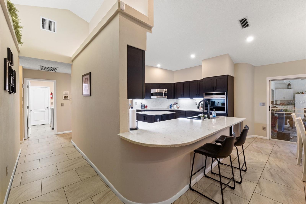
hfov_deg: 100.4
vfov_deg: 77.3
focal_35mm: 15
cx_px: 153
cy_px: 102
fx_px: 127
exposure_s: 1/4
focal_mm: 10
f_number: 7.1
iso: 400
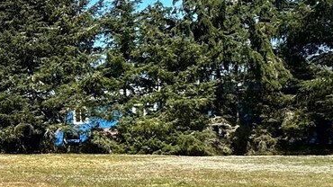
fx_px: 583
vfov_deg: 18.2
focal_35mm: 66
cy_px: 135
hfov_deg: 22.2
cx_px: -238
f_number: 2.2
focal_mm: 2.22
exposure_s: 1/1276
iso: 40
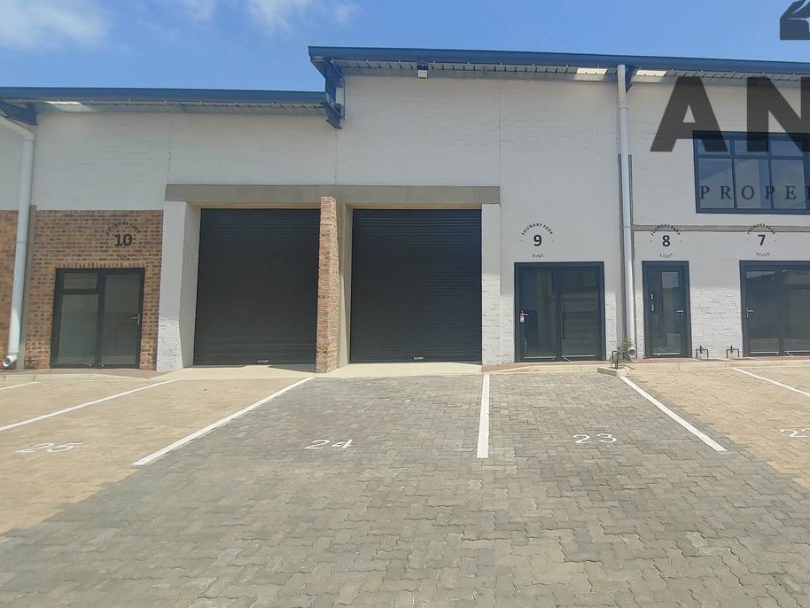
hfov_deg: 76.9
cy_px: 275
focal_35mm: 21
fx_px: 492
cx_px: 528
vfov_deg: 63.3
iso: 50
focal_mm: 2.18
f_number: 1.9
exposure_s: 1/1266
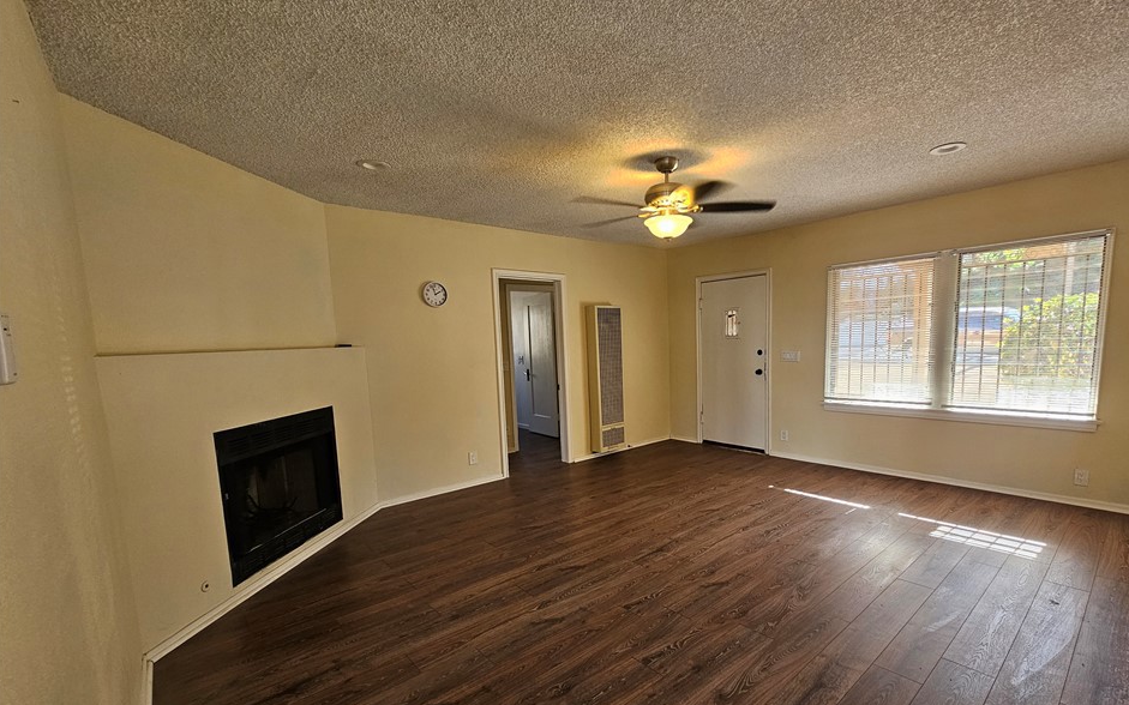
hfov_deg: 101.2
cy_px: 402
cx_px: 611
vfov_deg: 74.4
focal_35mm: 15
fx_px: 462
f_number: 2.2
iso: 125
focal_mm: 2.2
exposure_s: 1/60
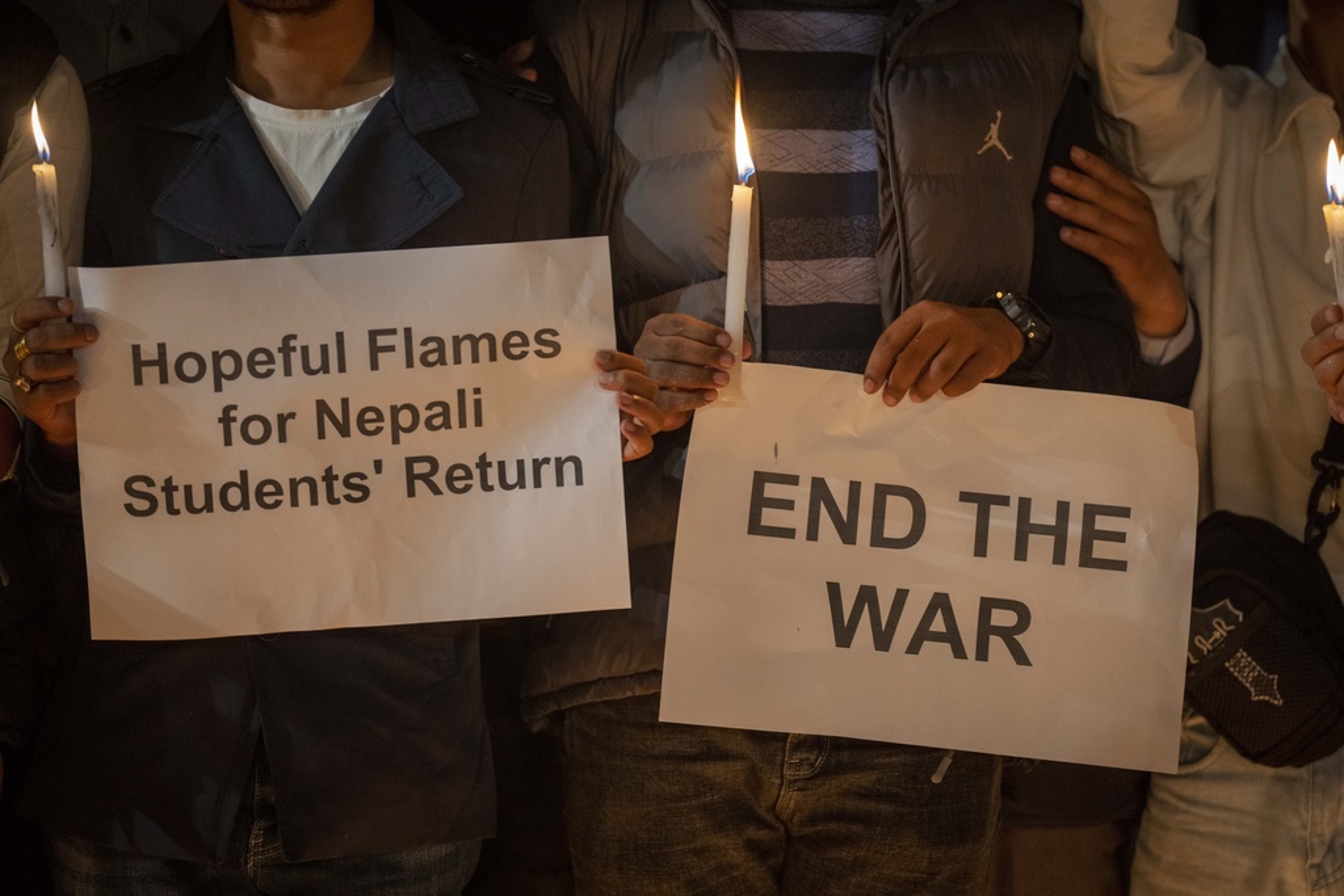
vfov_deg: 6.9
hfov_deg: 10.3
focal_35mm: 200
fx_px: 7467
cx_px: 672
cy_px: 448
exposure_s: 1/125
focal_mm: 200
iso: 3200
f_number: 2.8
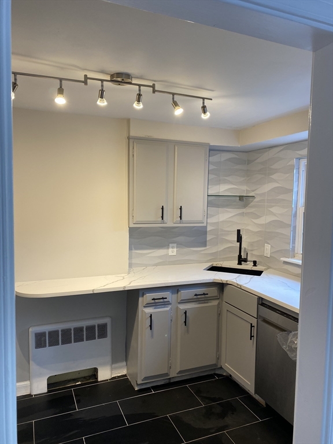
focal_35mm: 26
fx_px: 333
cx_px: 166
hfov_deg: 53.1
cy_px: 222
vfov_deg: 67.3
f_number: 1.8
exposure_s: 1/60
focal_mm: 4.25
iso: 64
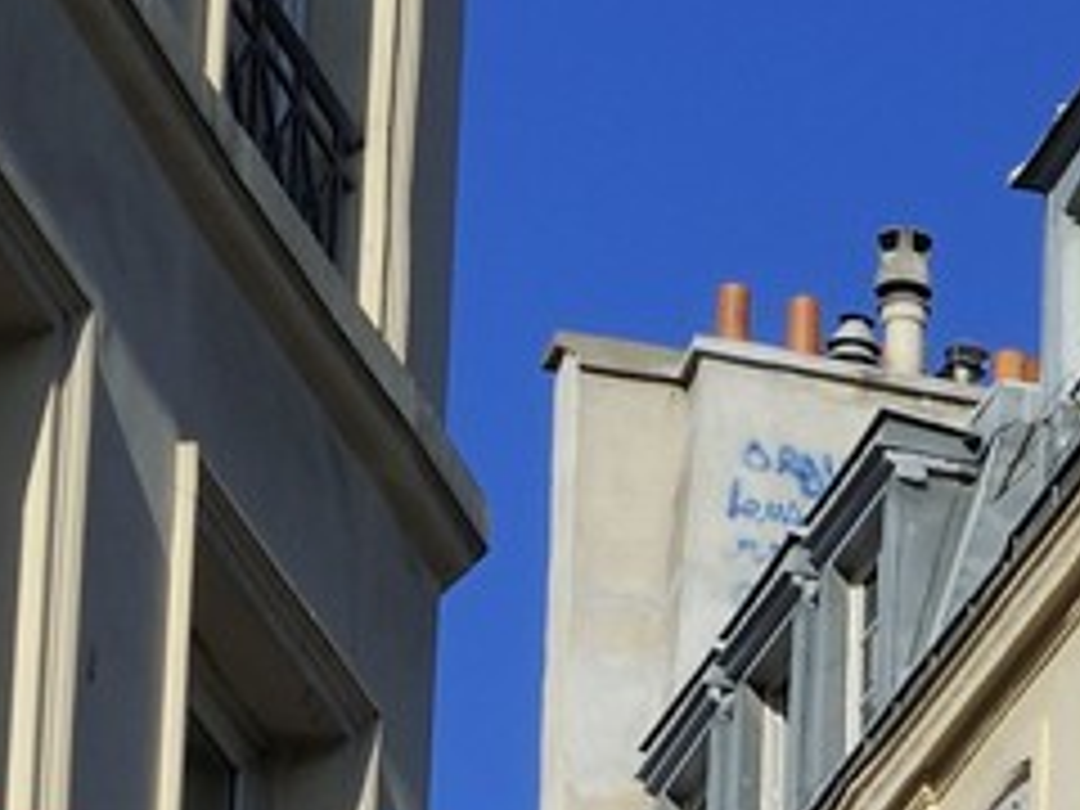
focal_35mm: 307
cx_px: 1908
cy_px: 2286
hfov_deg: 6.3
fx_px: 9578
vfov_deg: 4.7
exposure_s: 1/200
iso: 200
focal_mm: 48
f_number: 13
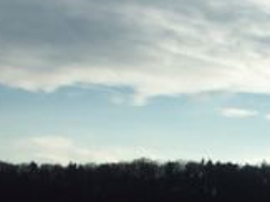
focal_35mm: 110
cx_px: 505
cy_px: 252
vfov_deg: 13.0
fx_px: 857
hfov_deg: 15.2
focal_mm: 7.2
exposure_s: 1/640
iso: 100
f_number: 8
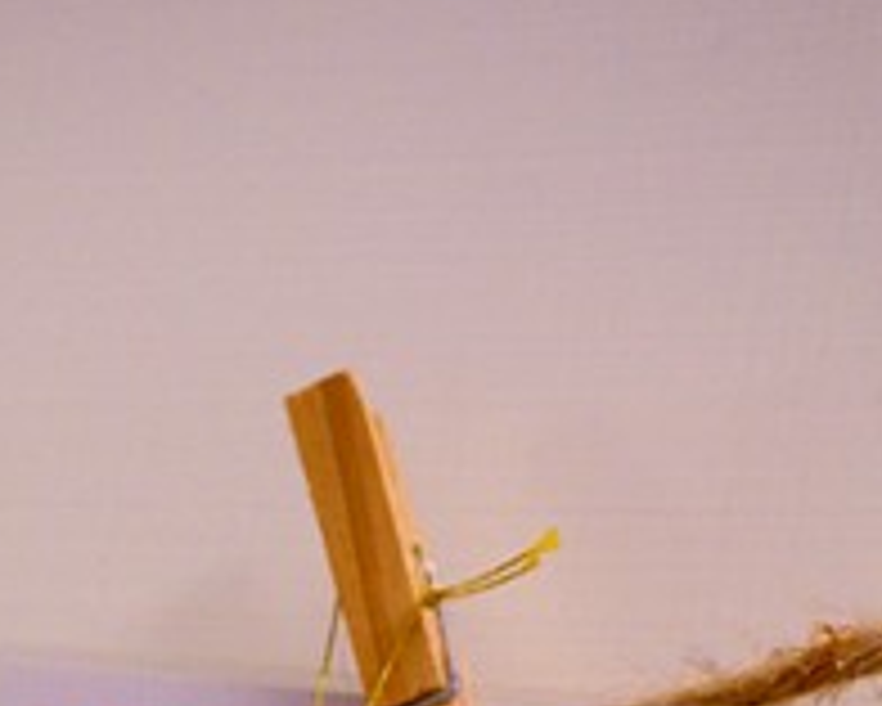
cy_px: 1228
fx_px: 3641
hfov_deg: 13.7
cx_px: 144
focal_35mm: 139
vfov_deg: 10.5
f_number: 5
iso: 2500
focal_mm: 33
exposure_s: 1/60
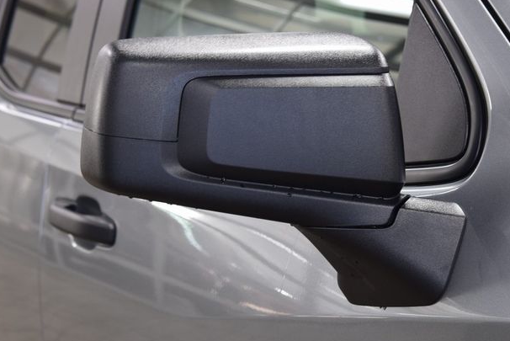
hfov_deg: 26.6
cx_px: 247
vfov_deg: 18.0
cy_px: 176
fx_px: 1077
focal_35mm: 76
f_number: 6.3
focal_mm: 48
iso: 560
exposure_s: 1/15
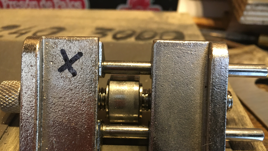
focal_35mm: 32
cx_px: 135
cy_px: 102
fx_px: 227
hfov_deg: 61.0
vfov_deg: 36.3
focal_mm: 4.15
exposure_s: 1/17
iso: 250
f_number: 2.2
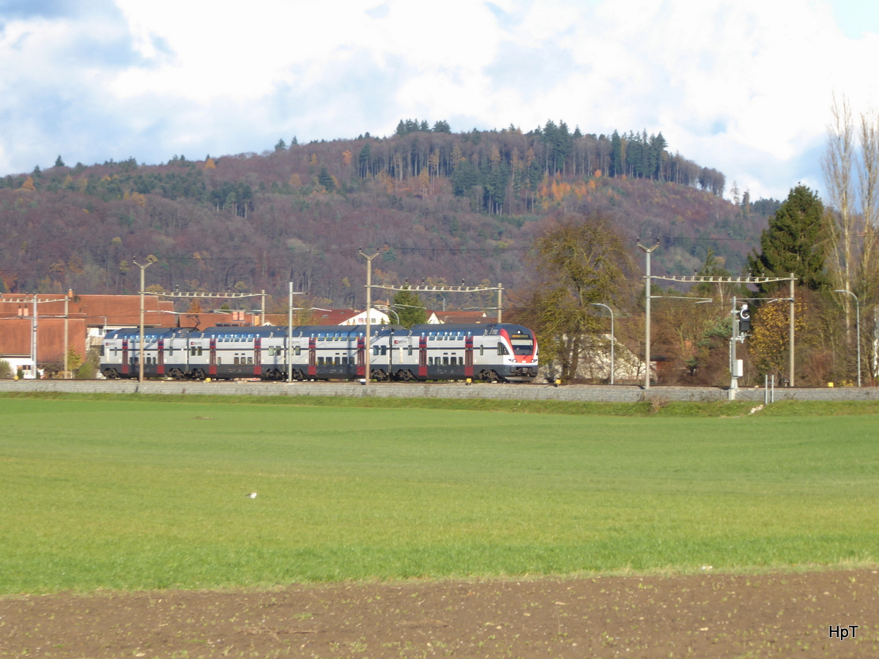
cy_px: 330
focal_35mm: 294
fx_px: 7466
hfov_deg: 6.7
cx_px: 440
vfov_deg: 5.1
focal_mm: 47.5
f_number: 5.6
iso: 80
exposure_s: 1/160
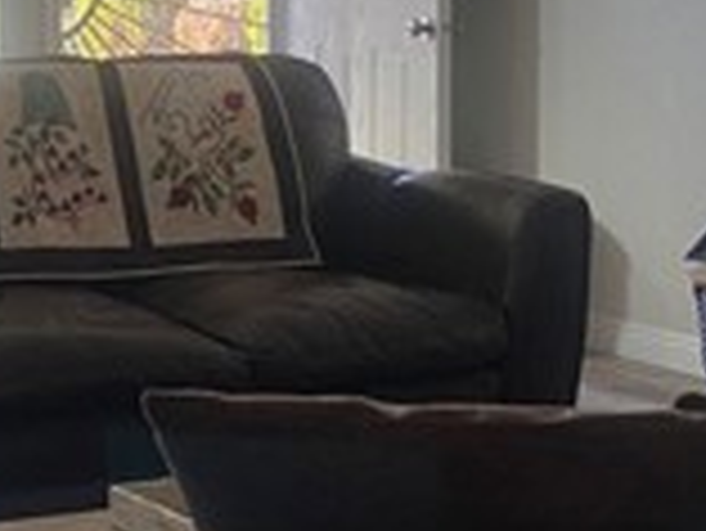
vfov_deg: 13.9
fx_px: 2164
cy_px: 108
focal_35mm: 106
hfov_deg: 17.9
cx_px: -67
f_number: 1.8
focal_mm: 4.25
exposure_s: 1/79
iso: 125
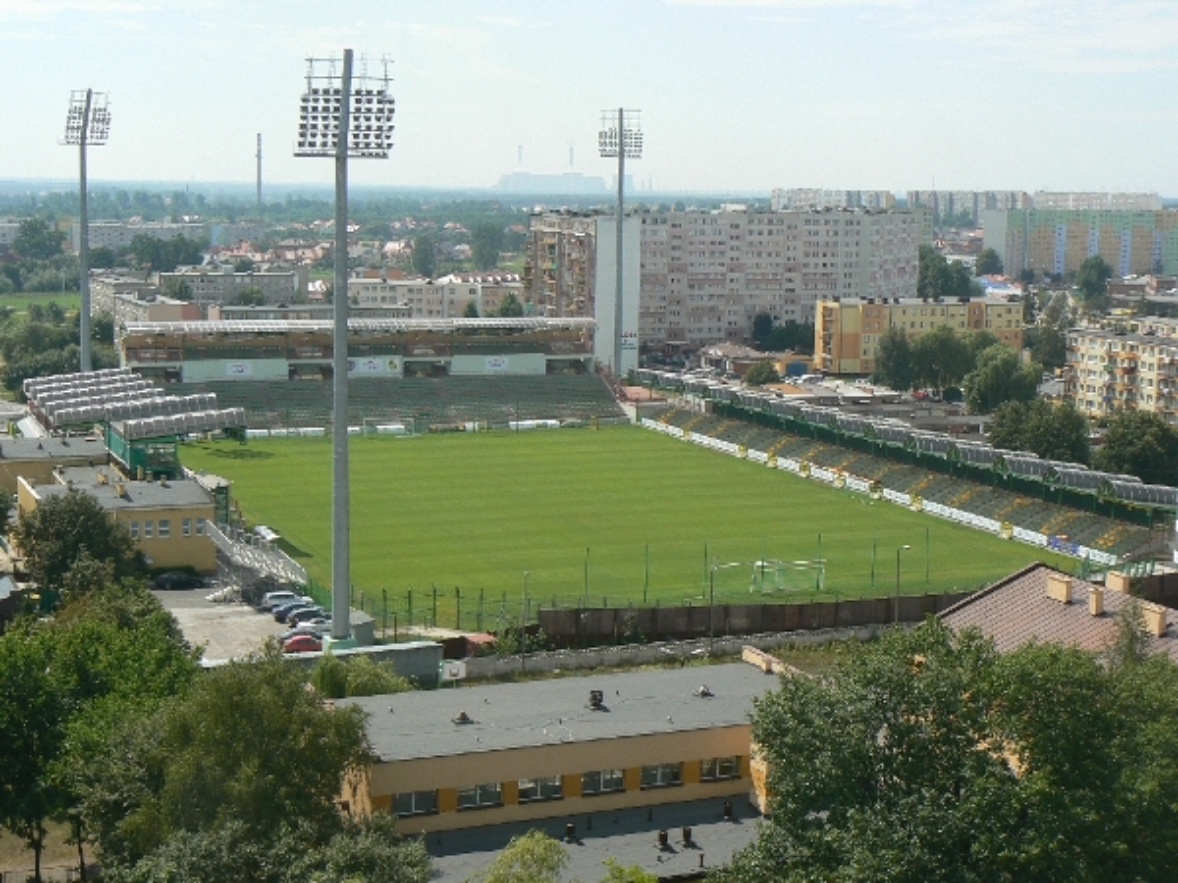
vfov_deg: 26.1
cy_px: 442
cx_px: 589
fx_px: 1906
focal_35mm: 56
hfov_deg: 34.3
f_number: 6.3
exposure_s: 1/400
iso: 80
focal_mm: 9.3
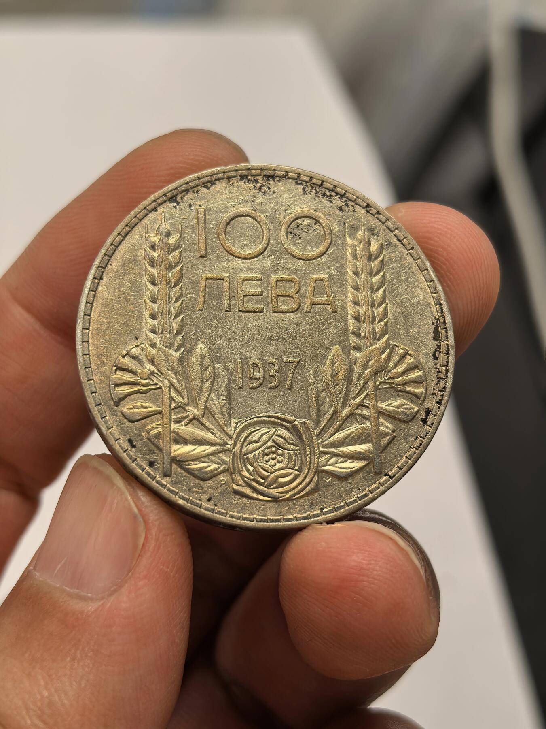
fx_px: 1136
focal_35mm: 54
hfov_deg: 27.0
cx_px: 273
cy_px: 364
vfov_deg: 35.5
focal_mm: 6.98
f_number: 2
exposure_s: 1/100
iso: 200
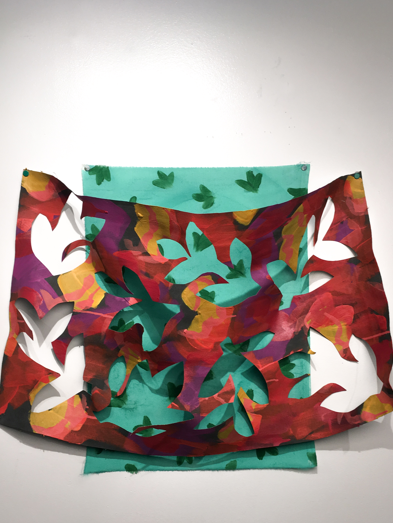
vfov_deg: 48.5
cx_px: 201
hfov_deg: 37.7
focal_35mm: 38
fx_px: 575
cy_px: 326
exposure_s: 1/60
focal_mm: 4.15
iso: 32
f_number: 2.2
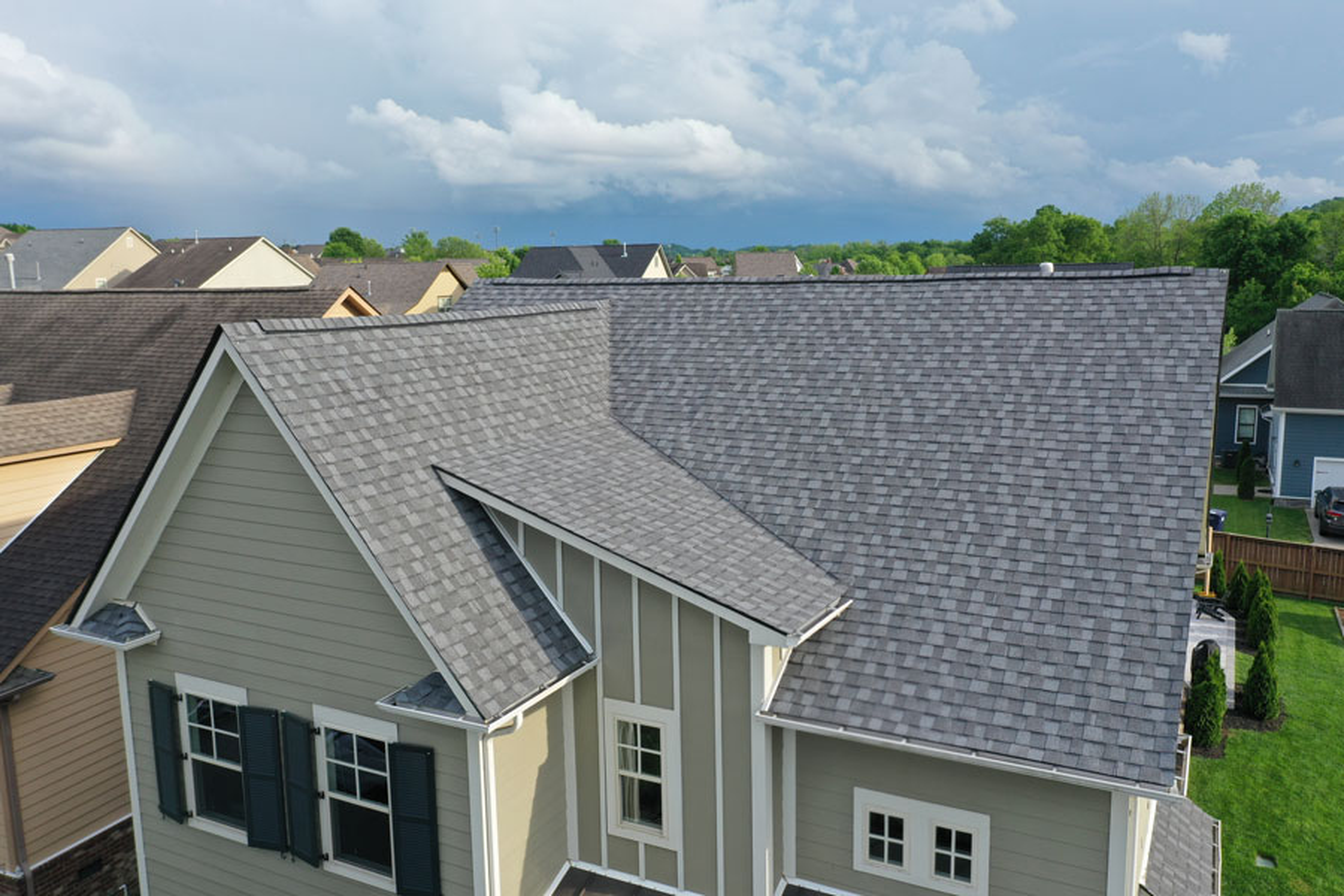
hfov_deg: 65.5
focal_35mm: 28
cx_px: 672
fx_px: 1045
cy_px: 448
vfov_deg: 46.4
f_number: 5
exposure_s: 1/320
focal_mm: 10.26
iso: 100
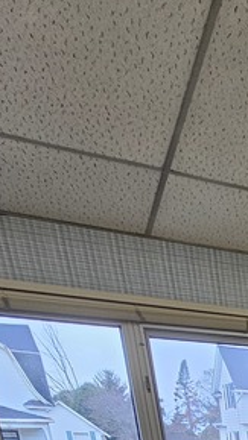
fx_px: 585
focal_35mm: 50
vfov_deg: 25.3
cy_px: 722
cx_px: 475
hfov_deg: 17.9
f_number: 2.2
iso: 100
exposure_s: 1/60
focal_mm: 2.2
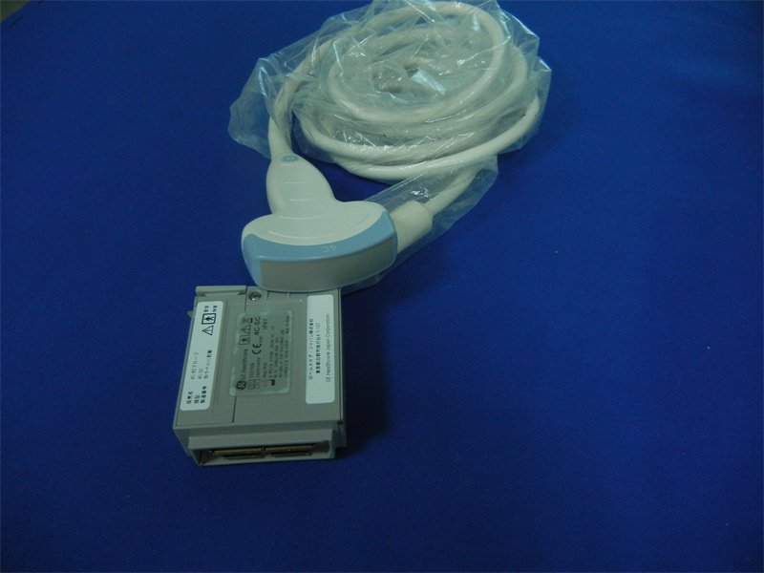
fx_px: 662
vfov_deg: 46.8
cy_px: 286
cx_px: 382
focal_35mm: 30
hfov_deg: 60.0
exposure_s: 1/26.3
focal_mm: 5.4
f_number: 3.5
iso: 400
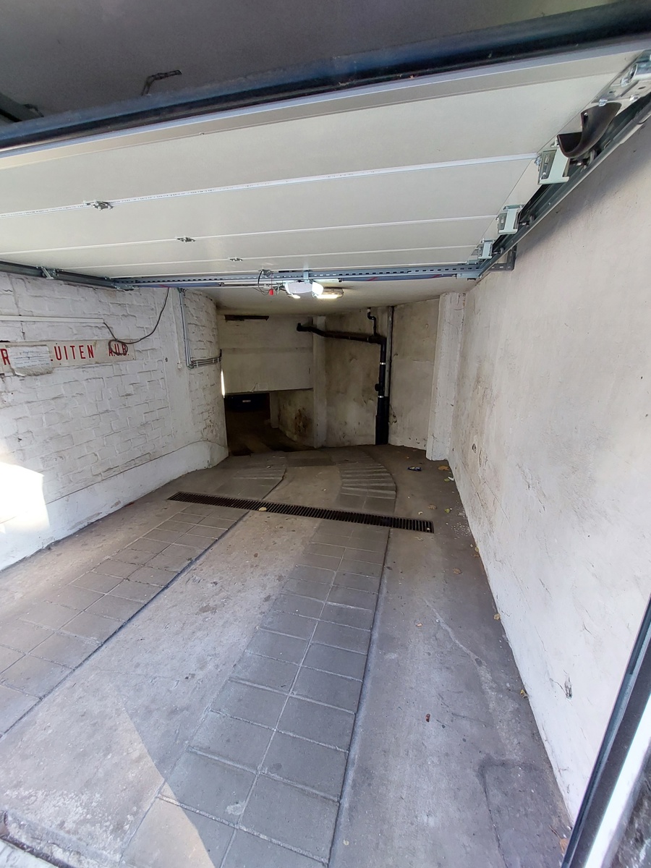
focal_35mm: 13
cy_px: 434
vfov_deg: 106.2
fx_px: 326
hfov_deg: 89.9
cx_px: 326
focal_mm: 1.74
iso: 160
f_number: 2.2
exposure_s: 1/50
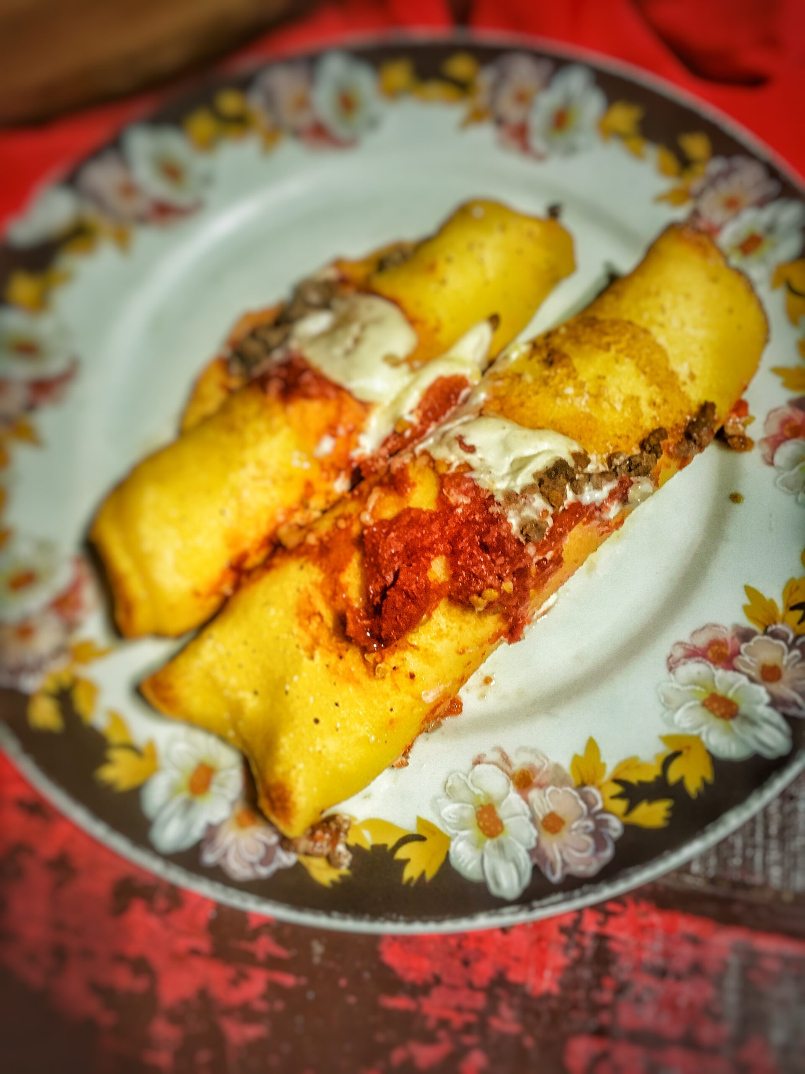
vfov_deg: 61.7
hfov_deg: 48.2
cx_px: 402
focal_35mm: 29
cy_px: 537
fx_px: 899
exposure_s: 1/24
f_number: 2.2
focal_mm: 4.15
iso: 200
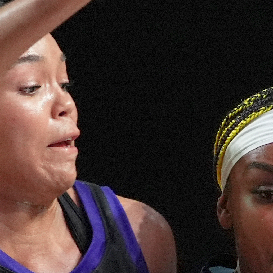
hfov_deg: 2.4
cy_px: 355
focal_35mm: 742
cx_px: 365
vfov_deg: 2.4
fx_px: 6621
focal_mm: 150
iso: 5000
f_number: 2.8
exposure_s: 1/1800
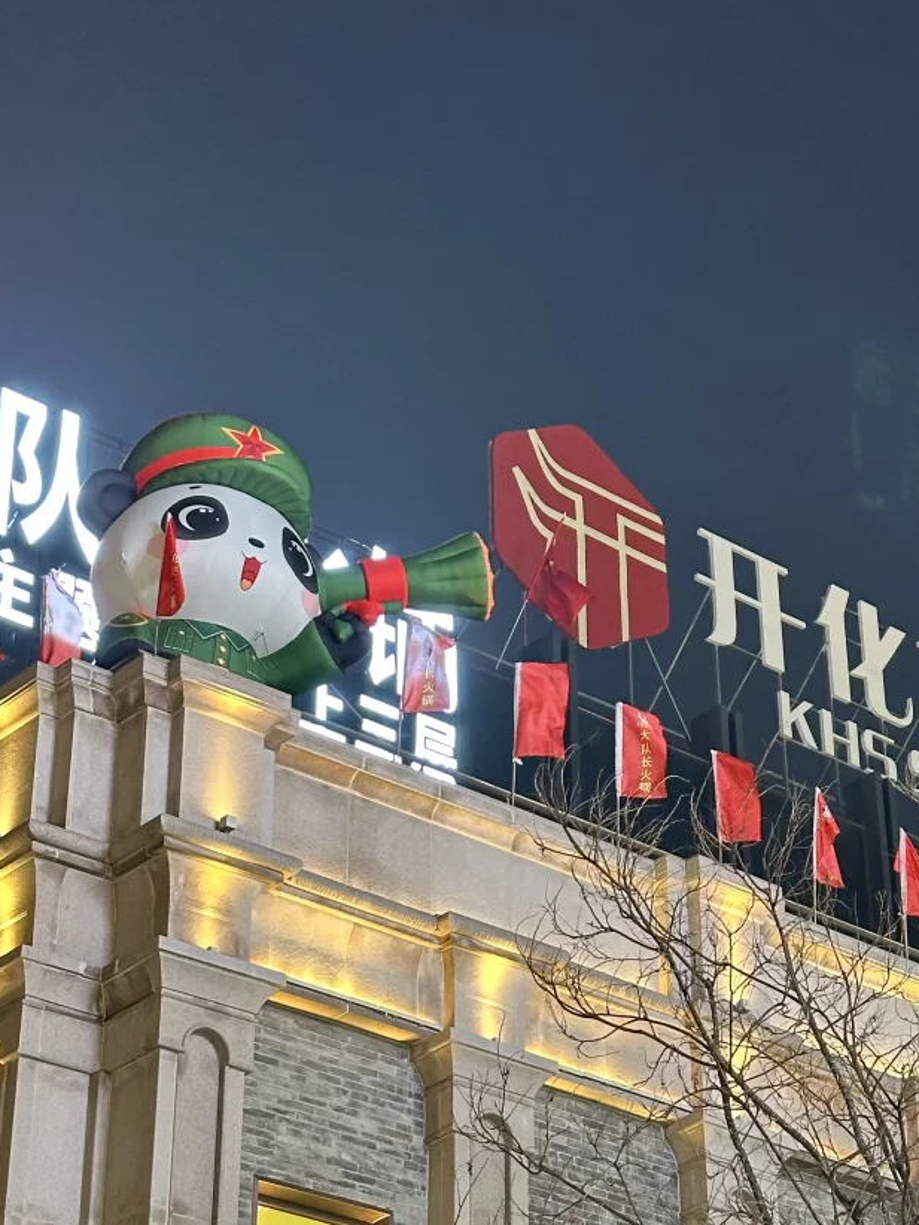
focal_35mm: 84
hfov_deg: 17.5
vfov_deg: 23.3
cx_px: 667
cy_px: 551
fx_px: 2974
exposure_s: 1/33
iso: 200
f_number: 1.78
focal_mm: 6.86
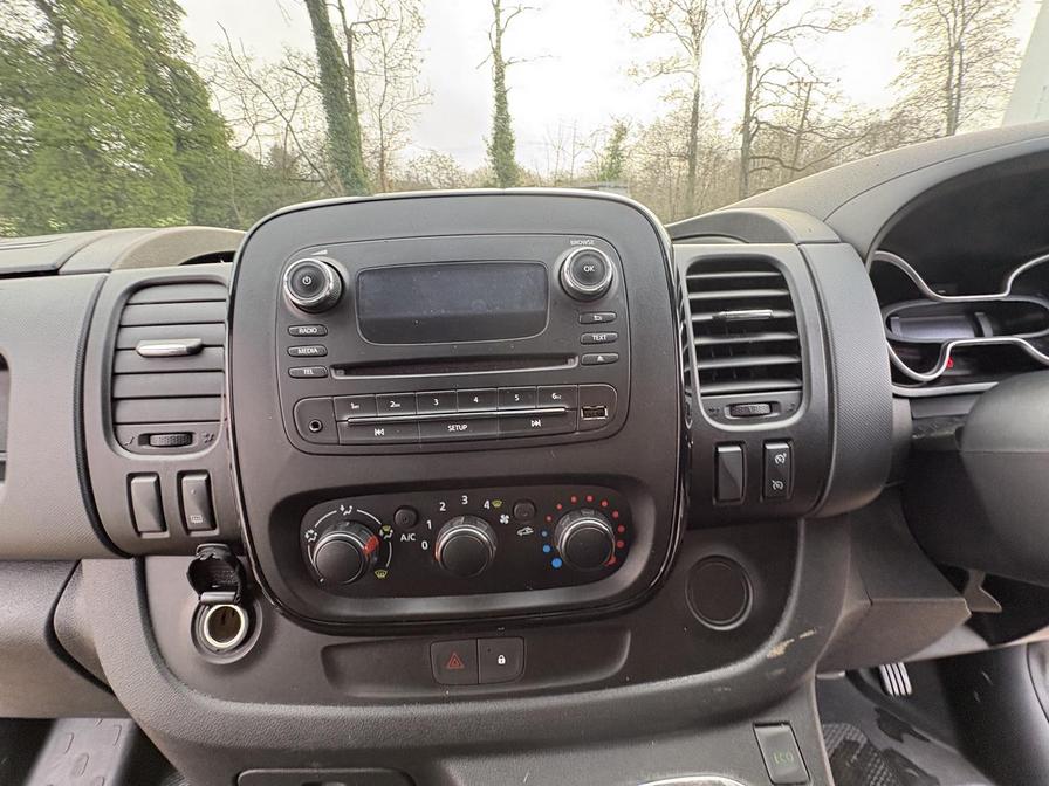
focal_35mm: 14
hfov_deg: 102.1
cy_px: 393
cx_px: 524
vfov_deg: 85.7
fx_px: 424
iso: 250
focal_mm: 2.22
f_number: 2.2
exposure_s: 1/60
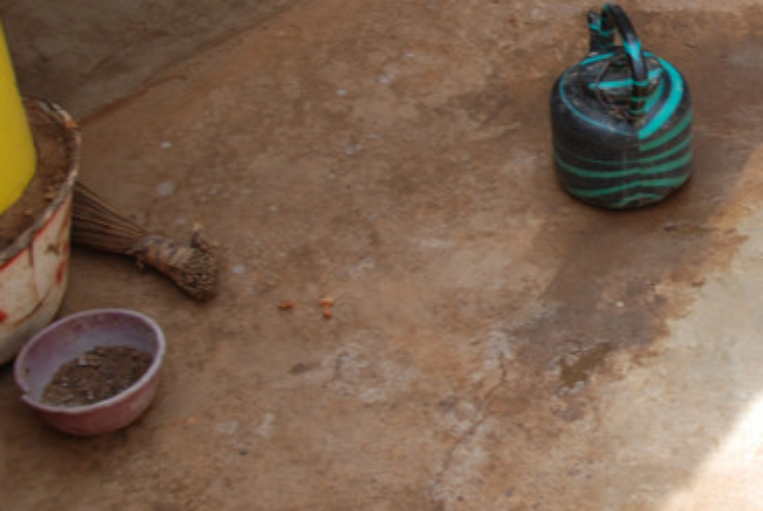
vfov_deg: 18.5
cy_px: 90
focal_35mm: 73
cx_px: 761
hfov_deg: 26.2
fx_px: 1549
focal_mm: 22
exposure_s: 1/160
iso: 100
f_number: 6.3
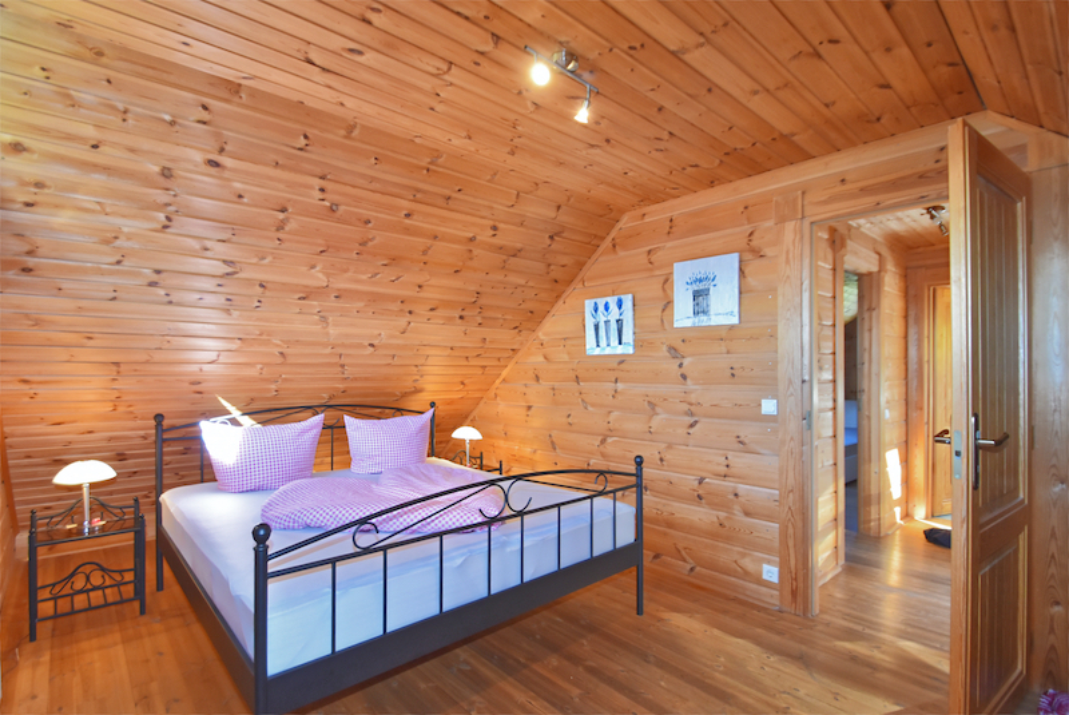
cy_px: 358
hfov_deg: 100.3
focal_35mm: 15
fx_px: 446
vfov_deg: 77.4
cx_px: 534
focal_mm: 10
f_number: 4
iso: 720
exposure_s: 1/60
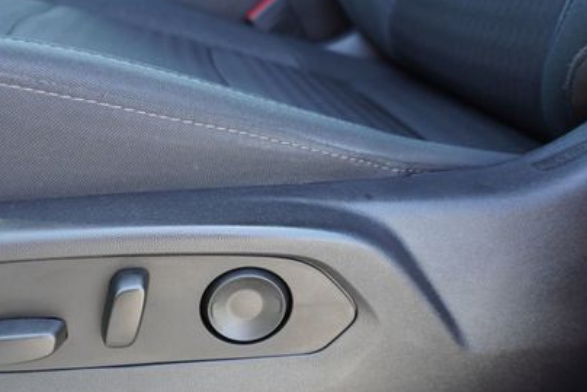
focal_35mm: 38
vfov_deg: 34.6
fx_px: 620
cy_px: 274
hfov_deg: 49.3
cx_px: 170
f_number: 4
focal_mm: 16
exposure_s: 1/60
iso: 250
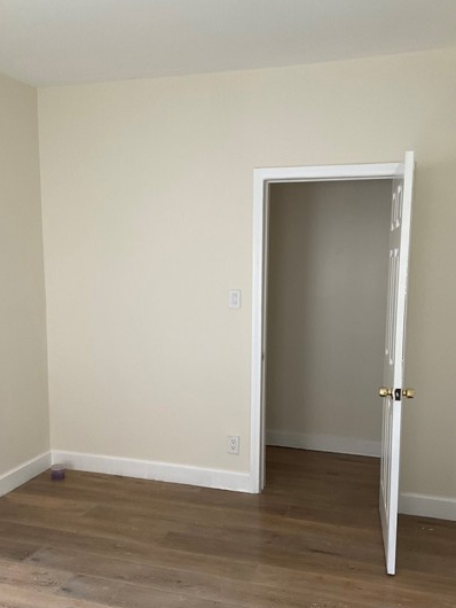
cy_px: 344
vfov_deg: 52.4
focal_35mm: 35
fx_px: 614
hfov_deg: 40.7
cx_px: 215
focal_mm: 3
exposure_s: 1/94
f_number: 1.8
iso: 64
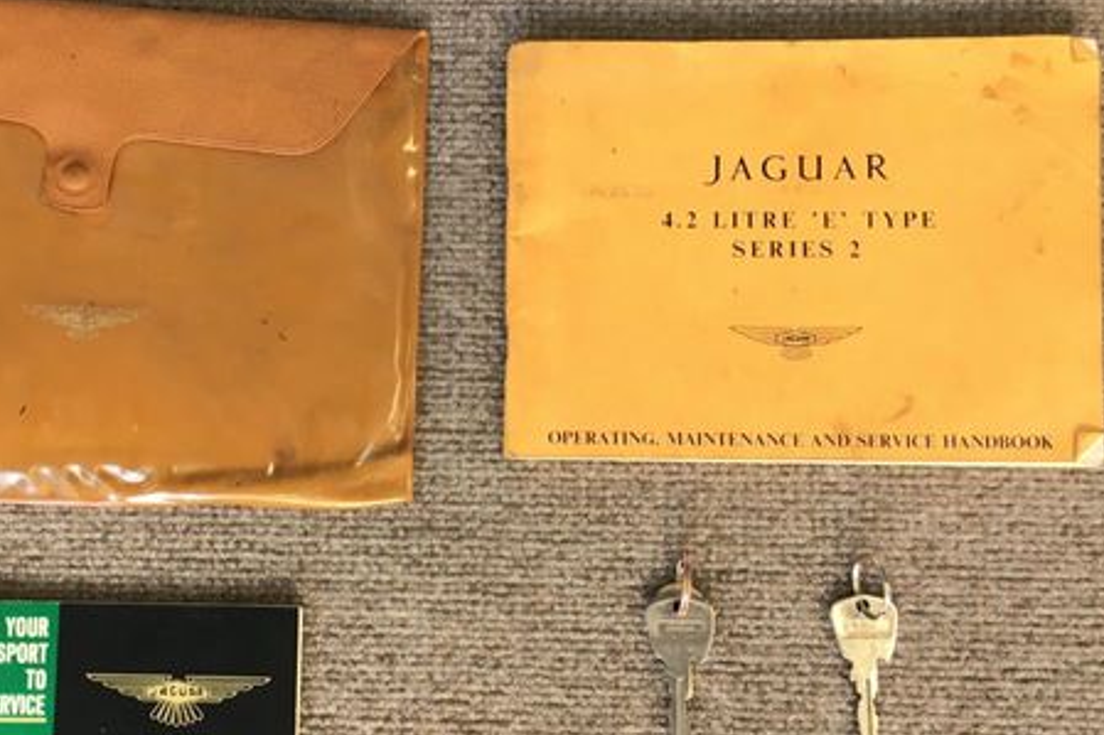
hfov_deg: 45.1
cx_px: 413
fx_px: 1318
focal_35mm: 43
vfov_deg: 31.1
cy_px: 423
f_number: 2.2
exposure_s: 1/30
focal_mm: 4.15
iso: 50
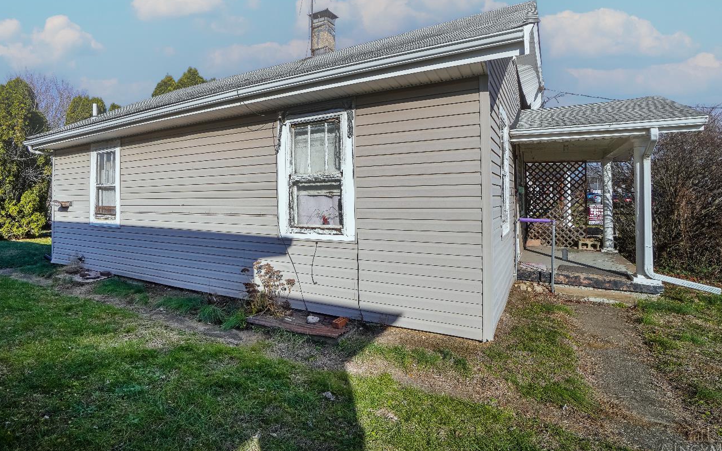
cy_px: 186
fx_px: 354
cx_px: 324
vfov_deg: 64.5
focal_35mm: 18
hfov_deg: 90.8
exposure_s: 1/320
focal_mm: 10
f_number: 8
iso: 100
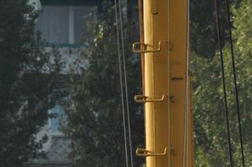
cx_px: 169
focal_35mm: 1166
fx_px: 8157
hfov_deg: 1.8
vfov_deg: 1.2
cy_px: -173
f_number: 8
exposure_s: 1/500
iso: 200
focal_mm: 180
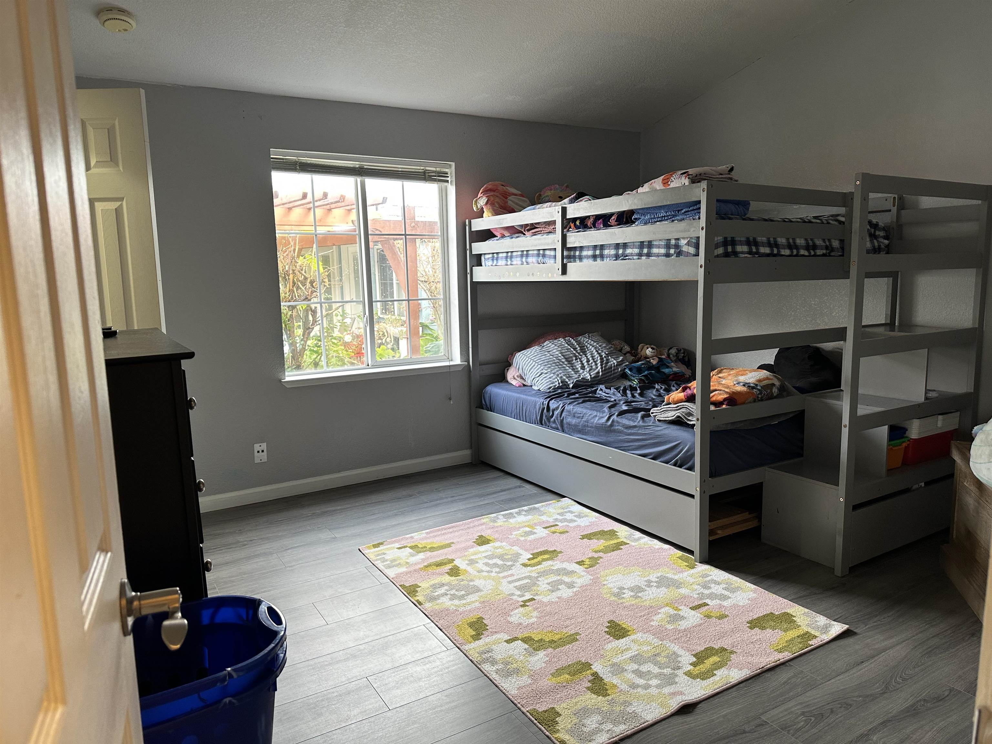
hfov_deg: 71.6
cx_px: 496
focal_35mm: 24
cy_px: 372
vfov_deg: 56.8
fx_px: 688
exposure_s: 1/60
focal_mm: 6.86
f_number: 1.78
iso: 125
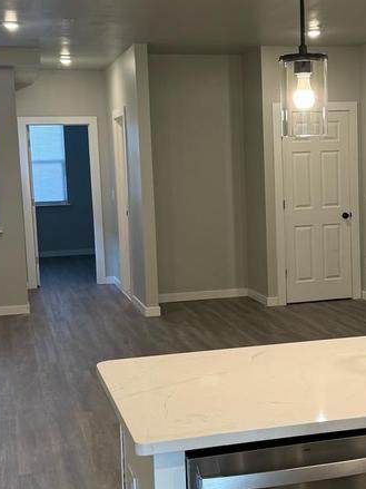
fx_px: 832
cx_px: 263
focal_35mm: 59
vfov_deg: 32.7
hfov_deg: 24.6
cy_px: 236
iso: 125
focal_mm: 6.76
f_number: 1.78
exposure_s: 1/60
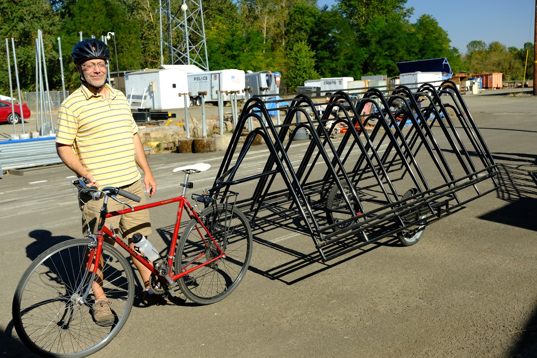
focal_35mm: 37
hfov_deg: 51.9
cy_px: 179
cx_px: 268
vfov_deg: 35.9
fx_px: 552
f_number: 4
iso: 200
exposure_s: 1/500
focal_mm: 24.9
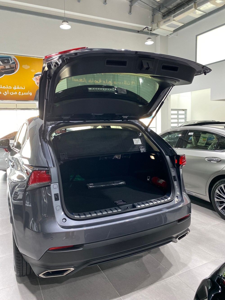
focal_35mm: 26
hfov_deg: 53.1
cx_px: 112
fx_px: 225
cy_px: 150
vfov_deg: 67.3
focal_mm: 4.25
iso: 160
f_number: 1.8
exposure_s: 1/60
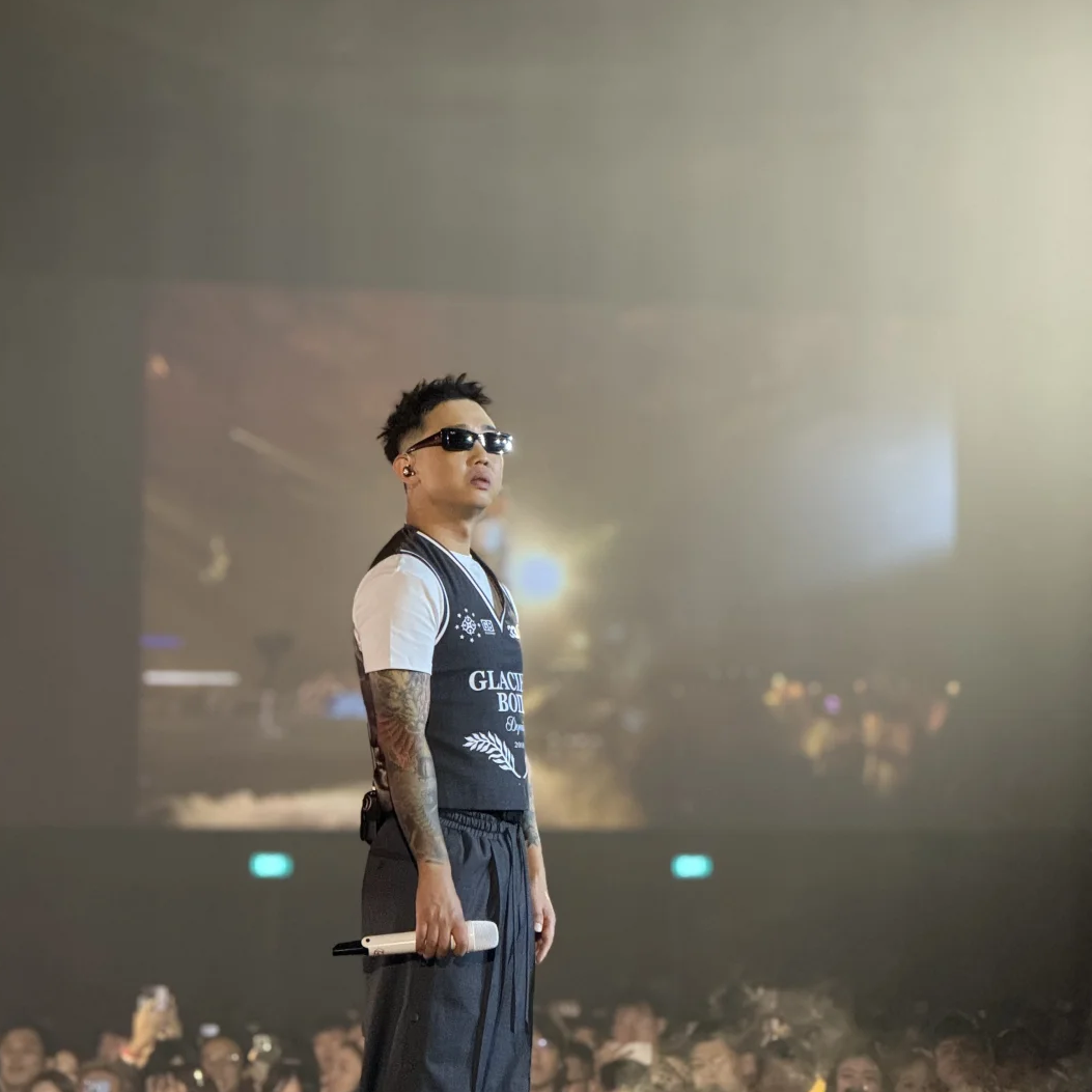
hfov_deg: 12.0
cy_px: 426
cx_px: 533
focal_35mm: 145
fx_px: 5175
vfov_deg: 12.0
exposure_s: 1/54
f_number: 2.8
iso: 640
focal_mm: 15.66
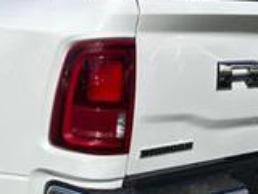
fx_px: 611
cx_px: 24
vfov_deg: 18.0
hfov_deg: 23.2
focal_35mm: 82
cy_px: 74
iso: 50
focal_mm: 5.7
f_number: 1.5
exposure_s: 1/8696
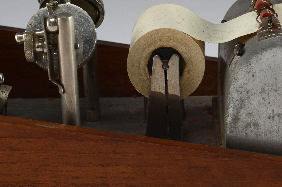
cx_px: 187
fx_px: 889
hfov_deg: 18.0
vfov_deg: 12.0
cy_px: 65
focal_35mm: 114
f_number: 14
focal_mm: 55
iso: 100
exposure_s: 1/80
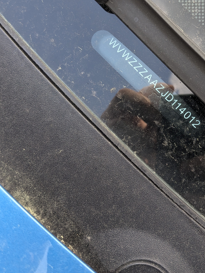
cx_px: 145
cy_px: 83
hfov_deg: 32.5
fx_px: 347
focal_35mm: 44
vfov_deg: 42.2
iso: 60
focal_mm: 4.38
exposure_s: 1/251
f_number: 1.73
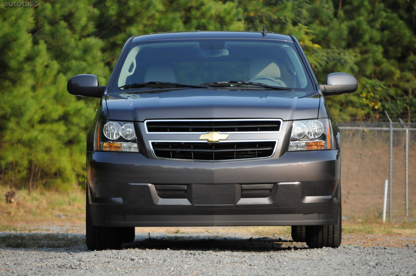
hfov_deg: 10.2
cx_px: 208
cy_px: 138
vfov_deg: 6.8
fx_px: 2337
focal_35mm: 202
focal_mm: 135
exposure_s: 1/5000
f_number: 5.6
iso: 2000
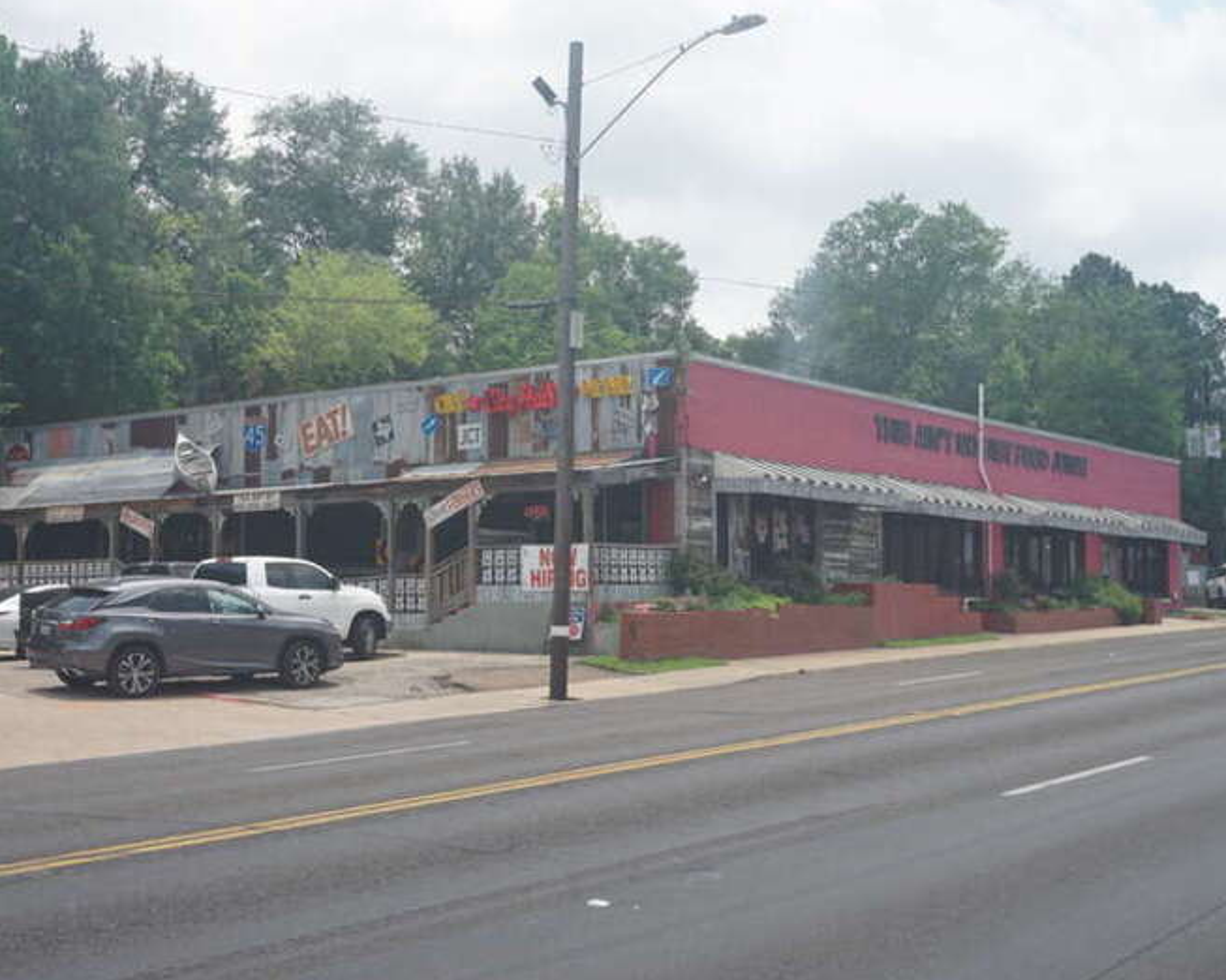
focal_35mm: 47
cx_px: 539
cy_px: 493
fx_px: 1689
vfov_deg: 32.3
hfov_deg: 39.8
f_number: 9
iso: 100
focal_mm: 27
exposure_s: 1/160
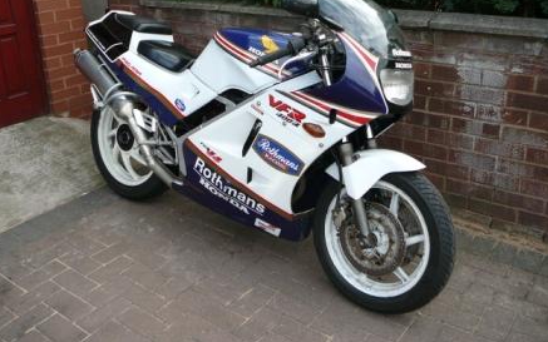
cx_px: 272
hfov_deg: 51.5
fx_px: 567
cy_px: 144
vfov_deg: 33.5
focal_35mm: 38
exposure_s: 1/320
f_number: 2.8
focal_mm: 5.2
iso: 80
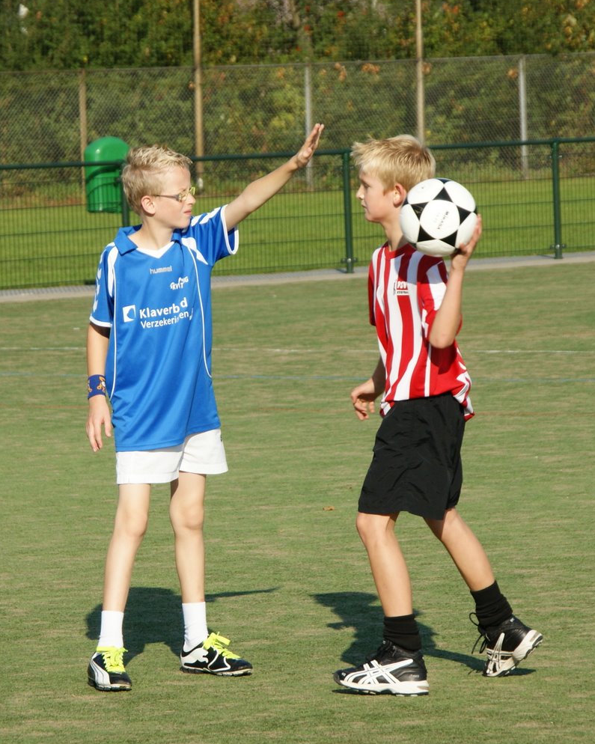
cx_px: 299
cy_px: 344
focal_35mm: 187
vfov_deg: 10.3
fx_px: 4117
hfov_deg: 8.3
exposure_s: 1/400
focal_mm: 110
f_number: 9
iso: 200
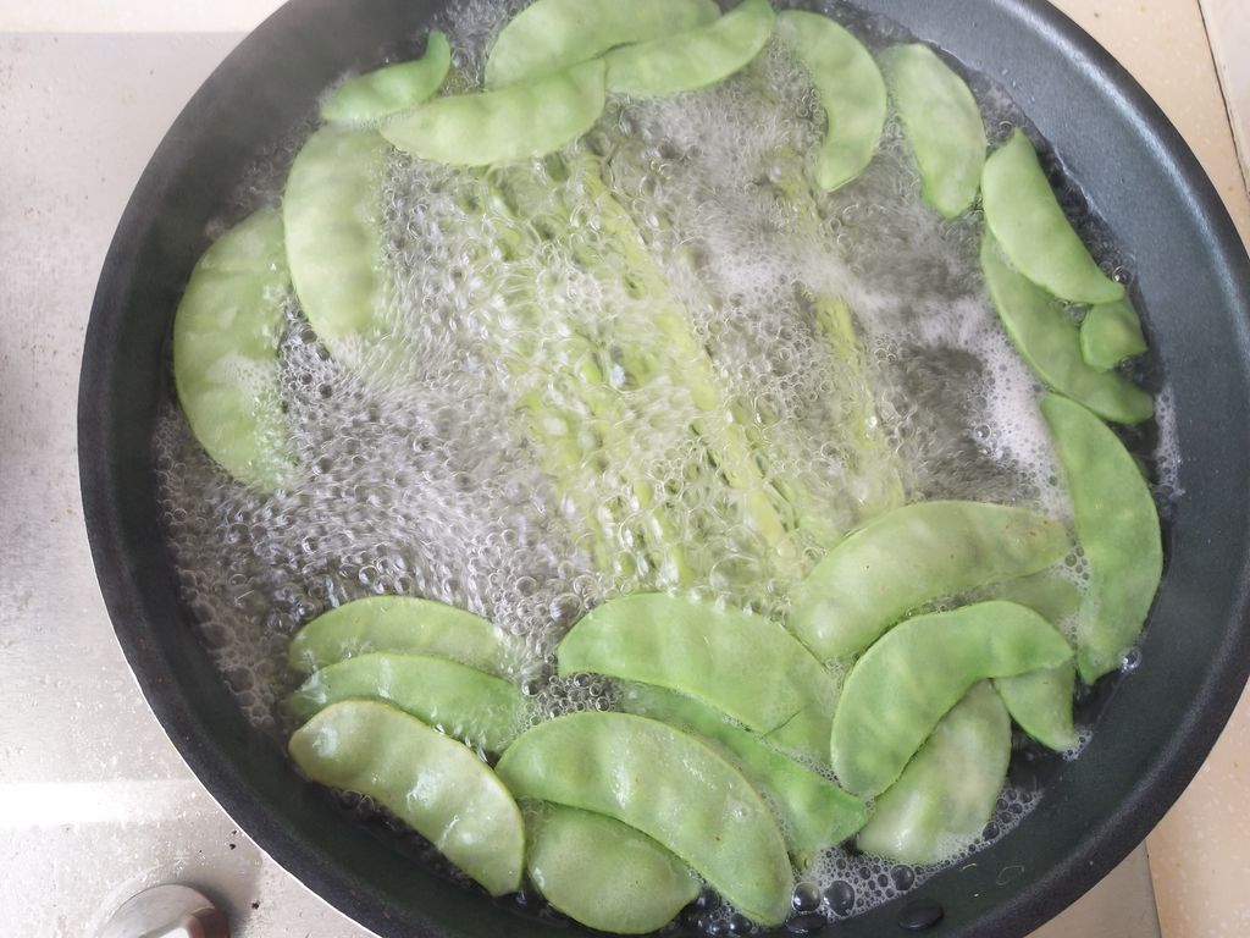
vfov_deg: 53.1
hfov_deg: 67.3
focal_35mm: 26
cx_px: 625
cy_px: 469
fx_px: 939
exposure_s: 1/50
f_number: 2
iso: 64
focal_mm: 3.88
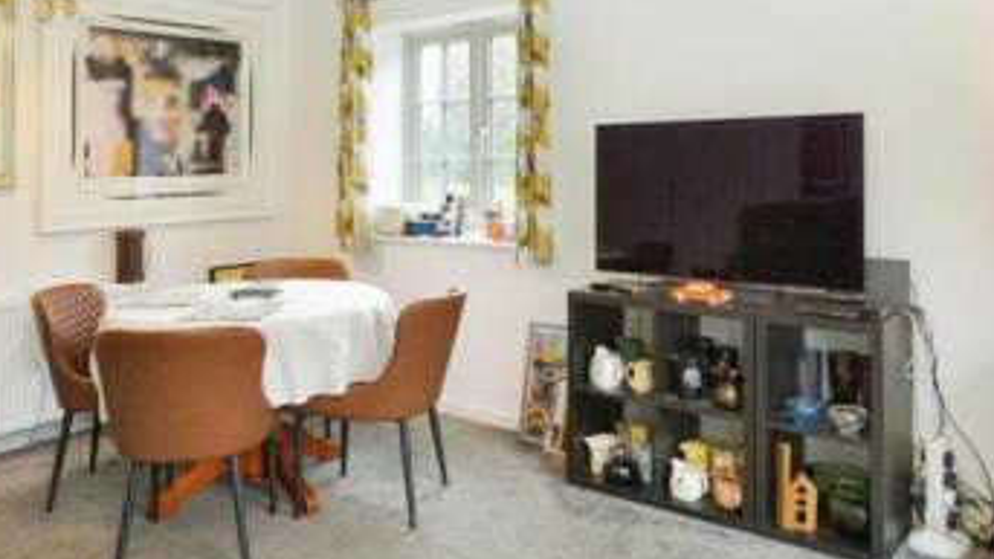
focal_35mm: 30
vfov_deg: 38.2
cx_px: 514
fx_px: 791
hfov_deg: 64.3
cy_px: 161
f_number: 4
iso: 500
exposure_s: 1/60
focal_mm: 10
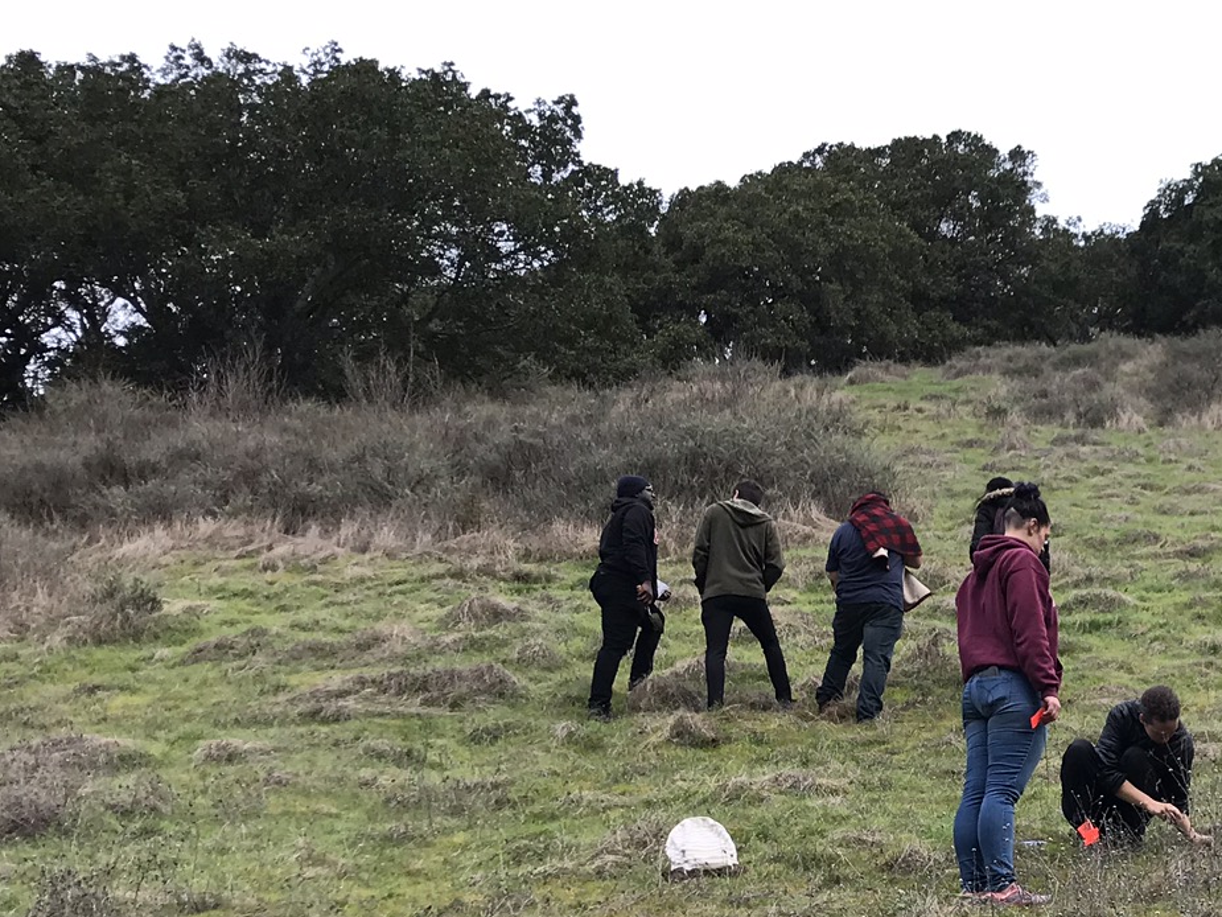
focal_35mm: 62
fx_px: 2189
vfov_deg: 23.2
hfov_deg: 30.0
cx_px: 1077
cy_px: 782
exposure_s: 1/634
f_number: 1.8
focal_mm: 3.99
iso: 20
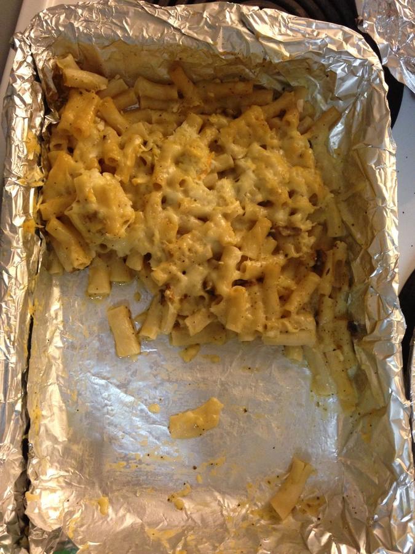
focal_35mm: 33
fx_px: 528
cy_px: 277
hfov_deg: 42.9
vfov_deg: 55.4
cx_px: 208
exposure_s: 1/20
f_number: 2.4
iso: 250
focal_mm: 4.13
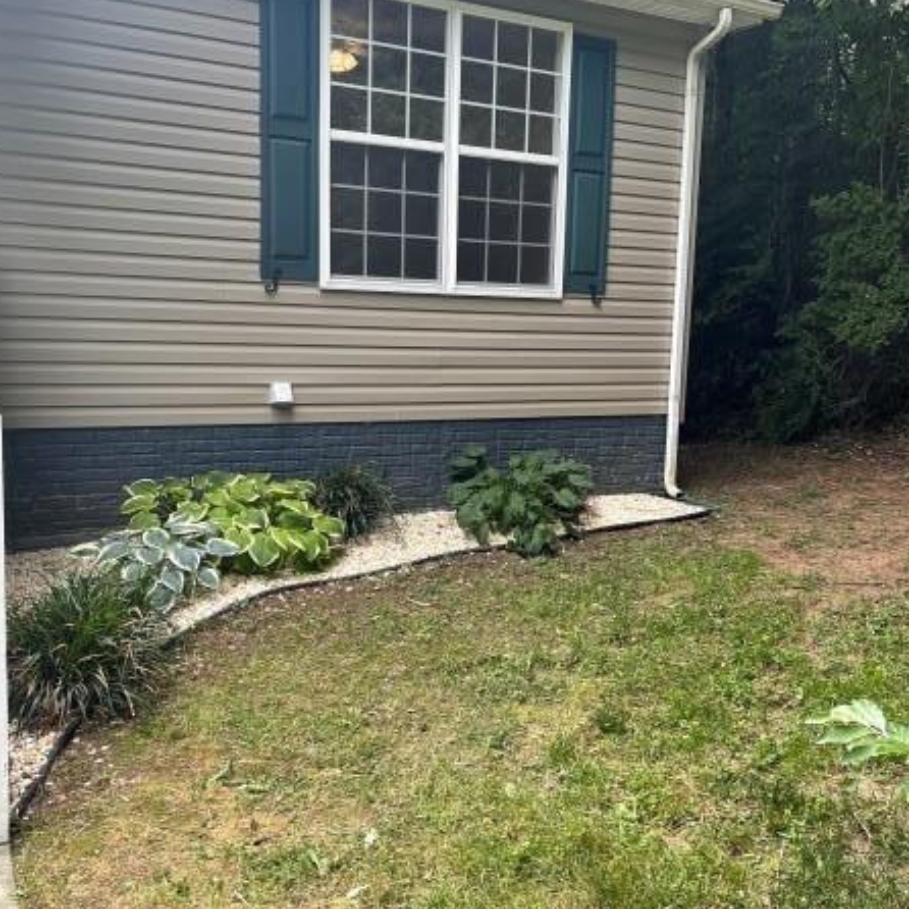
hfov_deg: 49.7
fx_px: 980
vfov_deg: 49.7
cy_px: 444
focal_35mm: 33
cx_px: 459
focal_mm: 5.1
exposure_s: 1/268
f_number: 1.6
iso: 32
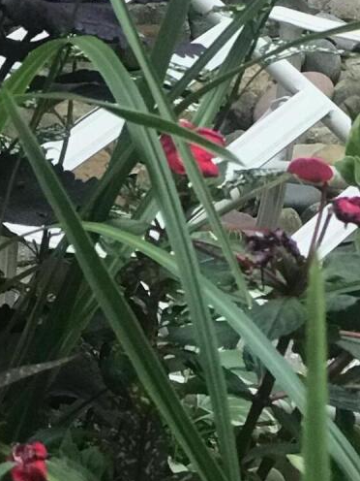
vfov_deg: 8.4
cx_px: 405
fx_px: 3189
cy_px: -284
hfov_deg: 6.4
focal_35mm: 230
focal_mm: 6.6
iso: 80
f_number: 2.8
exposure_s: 1/60
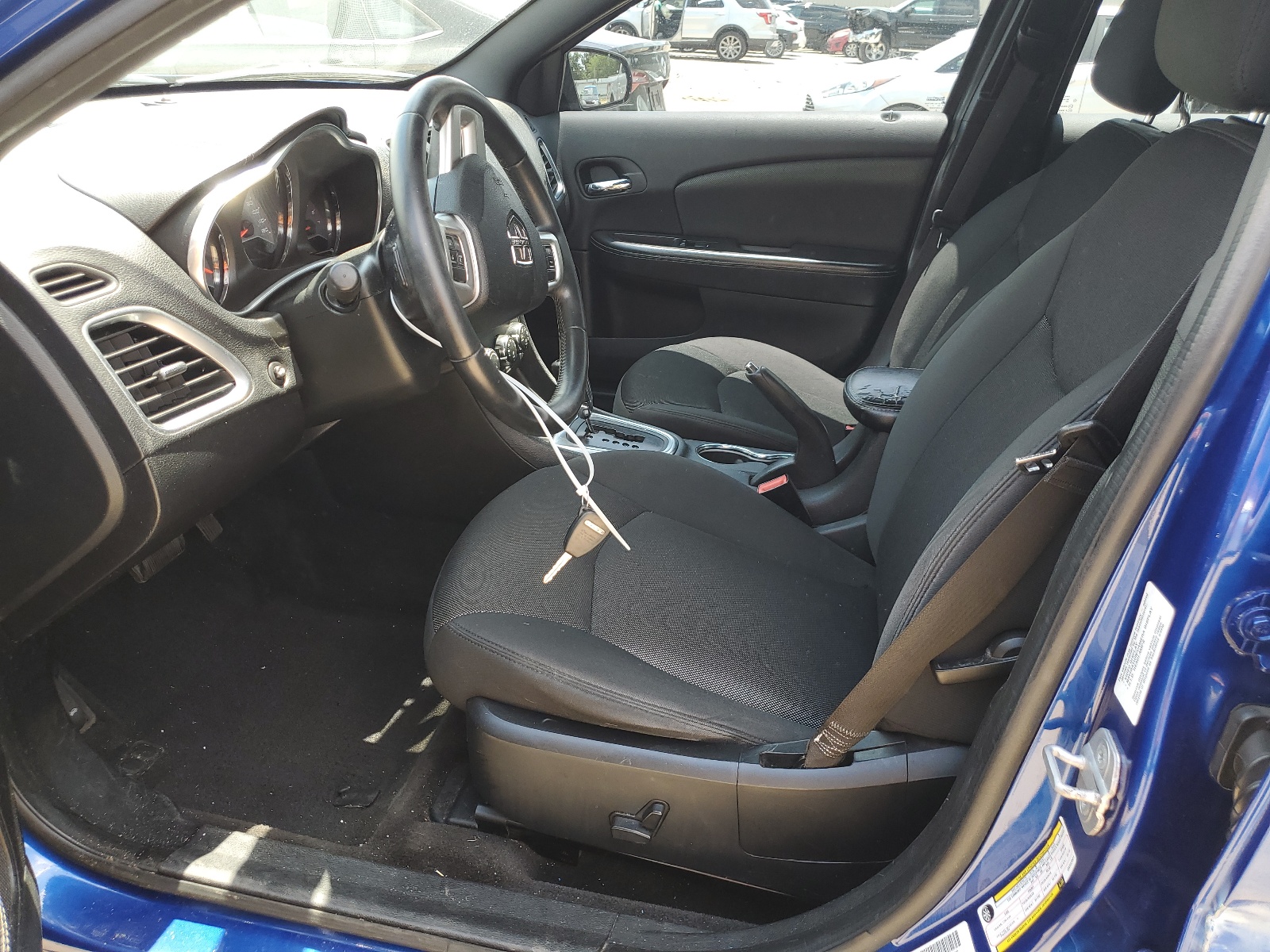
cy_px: 476
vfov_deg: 53.1
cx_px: 635
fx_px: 954
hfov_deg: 67.3
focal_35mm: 26
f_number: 1.5
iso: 50
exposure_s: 1/250
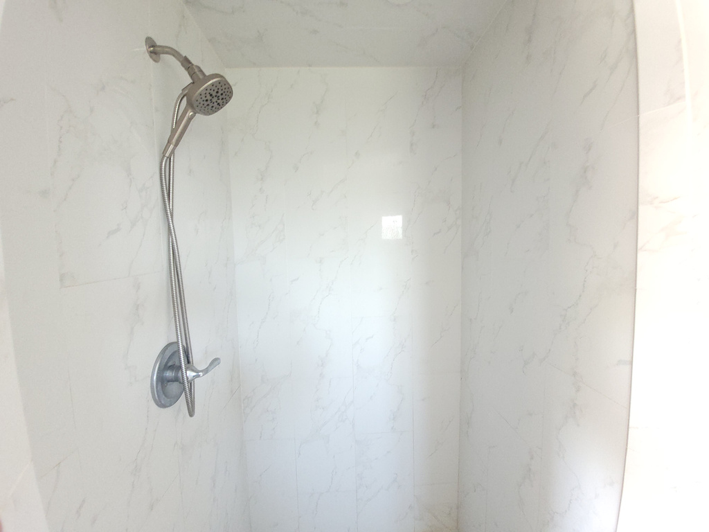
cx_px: 354
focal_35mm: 13
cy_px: 266
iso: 250
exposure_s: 1/15
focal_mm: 1.74
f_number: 2.2
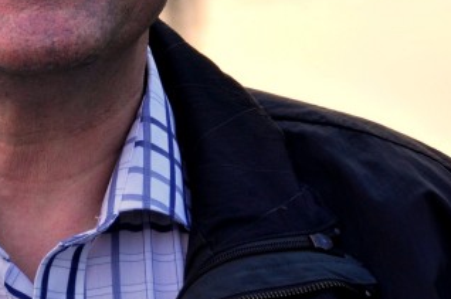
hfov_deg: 8.0
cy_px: -74
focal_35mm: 257
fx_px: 3215
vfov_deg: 5.3
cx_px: -17
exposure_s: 1/640
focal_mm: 68
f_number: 6.3
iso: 200
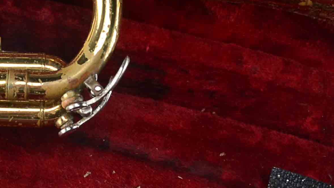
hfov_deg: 14.0
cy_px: 79
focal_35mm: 145
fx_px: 1285
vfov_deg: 8.4
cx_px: -152
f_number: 9
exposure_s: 1/80
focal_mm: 22
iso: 100
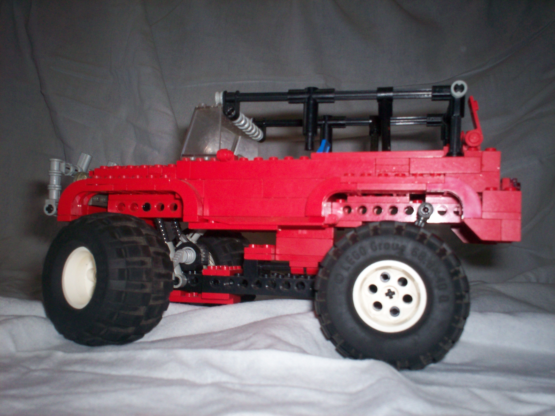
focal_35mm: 36
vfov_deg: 39.7
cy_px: 208
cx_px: 278
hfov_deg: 51.4
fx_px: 577
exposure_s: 1/60
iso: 140
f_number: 4.5
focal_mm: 6
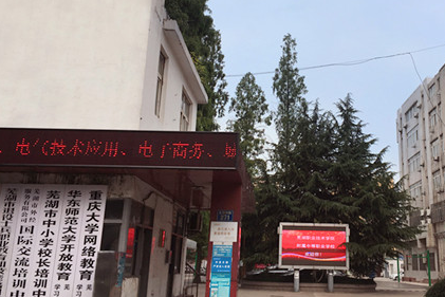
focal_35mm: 43
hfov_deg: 44.9
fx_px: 532
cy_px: 107
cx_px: 288
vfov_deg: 31.0
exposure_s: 1/1832
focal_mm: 4.15
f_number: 2.2
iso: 25
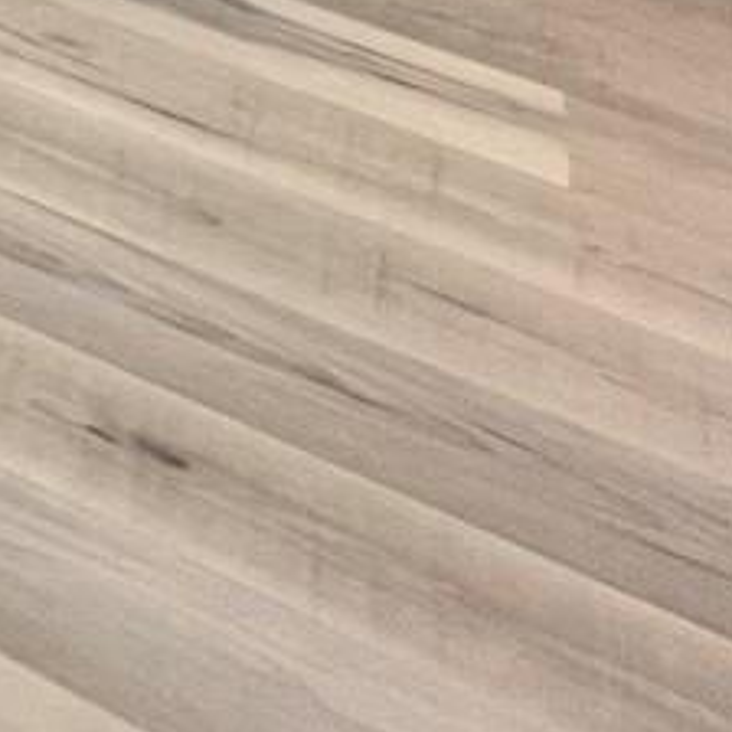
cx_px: -1288
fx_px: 1962
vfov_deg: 14.7
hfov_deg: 12.6
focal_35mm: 82
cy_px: -961
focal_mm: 1.57
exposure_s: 1/120
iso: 125
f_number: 1.8
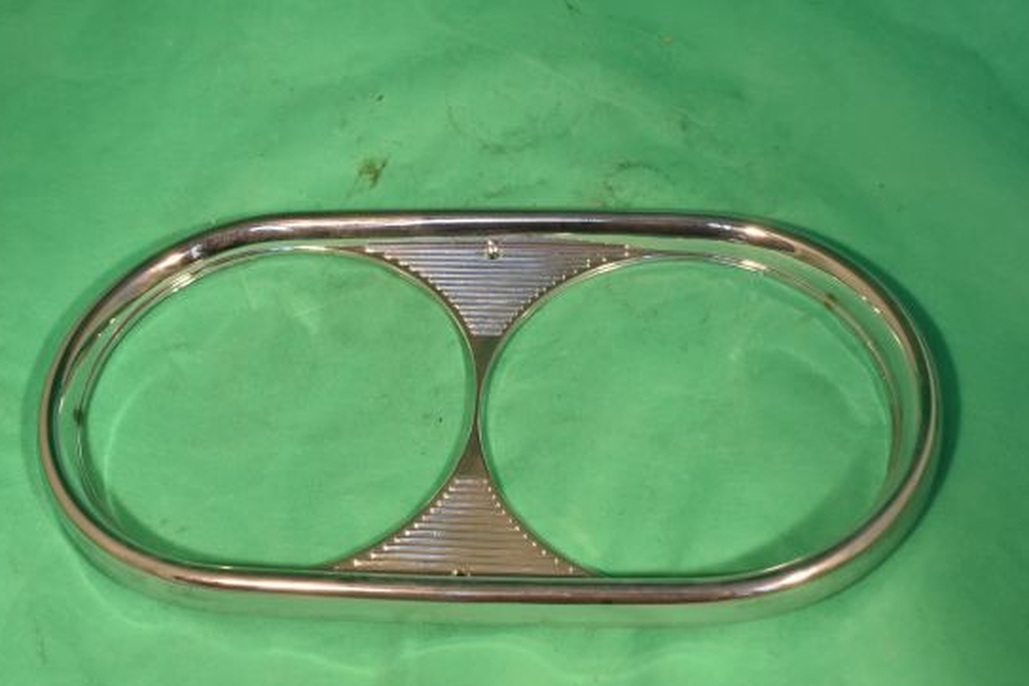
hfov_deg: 37.5
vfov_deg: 25.5
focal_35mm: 53
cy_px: 364
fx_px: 1515
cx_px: 483
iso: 800
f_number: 16
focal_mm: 32
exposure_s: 1/50
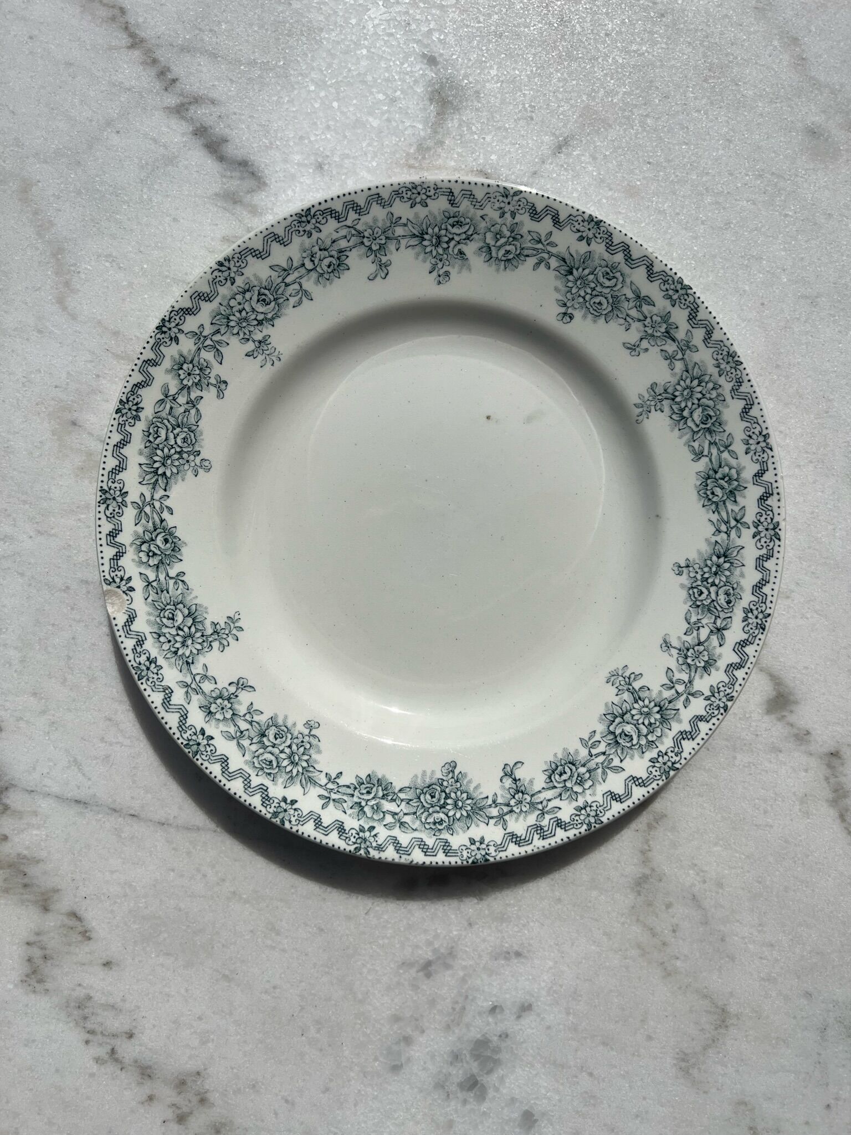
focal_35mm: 26
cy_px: 568
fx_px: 853
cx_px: 426
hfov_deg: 53.0
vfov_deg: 67.3
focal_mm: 5.7
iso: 32
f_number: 1.5
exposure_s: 1/16393
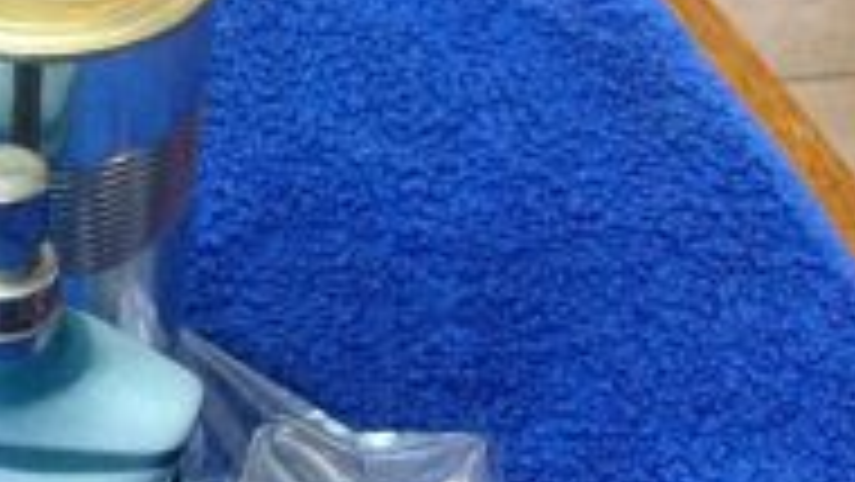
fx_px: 2177
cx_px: -4
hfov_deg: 21.4
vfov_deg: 12.5
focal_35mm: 96
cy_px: 56
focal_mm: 4.28
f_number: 2.4
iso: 400
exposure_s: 1/15
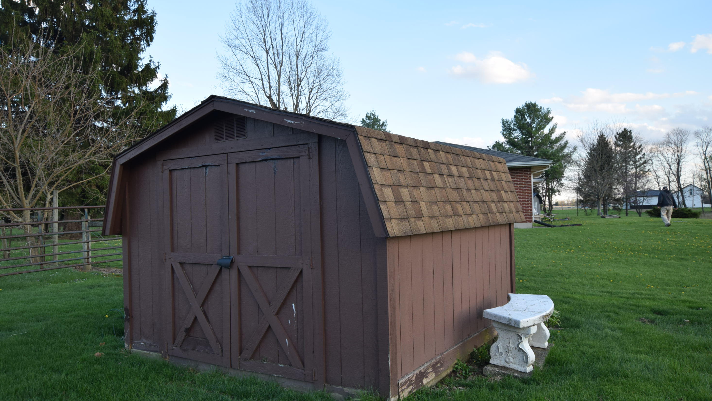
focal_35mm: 29
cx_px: 348
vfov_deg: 40.2
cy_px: 210
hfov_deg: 66.1
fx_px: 548
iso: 400
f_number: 6.3
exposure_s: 1/160
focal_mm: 18
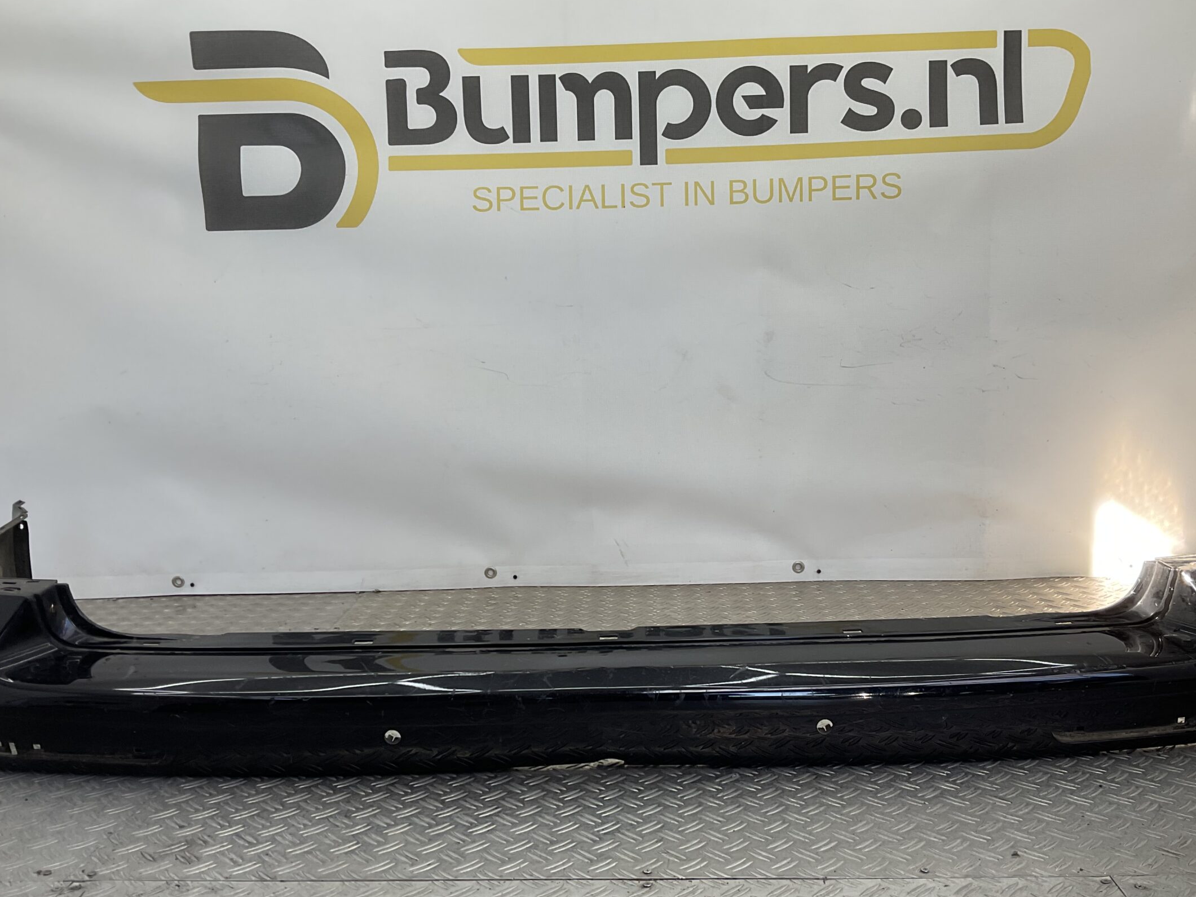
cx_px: 636
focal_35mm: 35
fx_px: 1209
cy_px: 488
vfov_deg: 40.7
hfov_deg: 52.6
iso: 16
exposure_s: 1/175
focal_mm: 3
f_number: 1.8
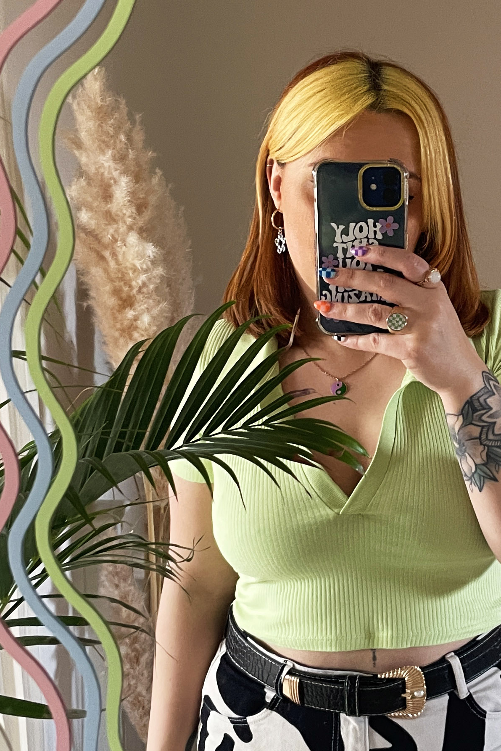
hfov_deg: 22.0
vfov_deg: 32.9
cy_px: 363
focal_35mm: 61
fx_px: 1273
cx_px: 396
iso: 250
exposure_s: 1/60
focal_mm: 4.2
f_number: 1.6
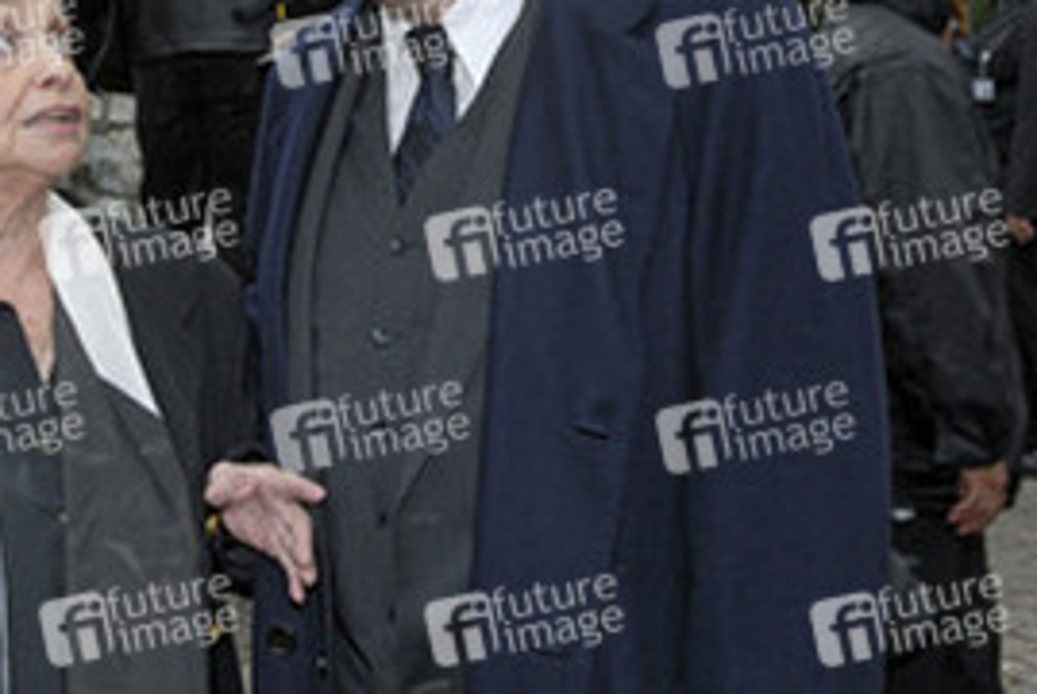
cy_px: 139
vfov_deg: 20.7
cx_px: 416
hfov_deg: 30.8
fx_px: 1874
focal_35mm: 65
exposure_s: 1/80
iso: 400
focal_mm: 26
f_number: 7.1
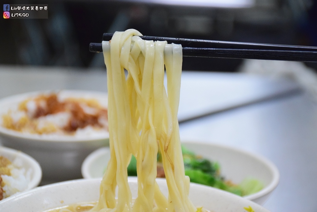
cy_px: 106
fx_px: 872
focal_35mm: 99
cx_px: 158
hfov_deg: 20.6
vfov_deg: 13.8
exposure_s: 1/200
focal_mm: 66
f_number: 5
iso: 3200
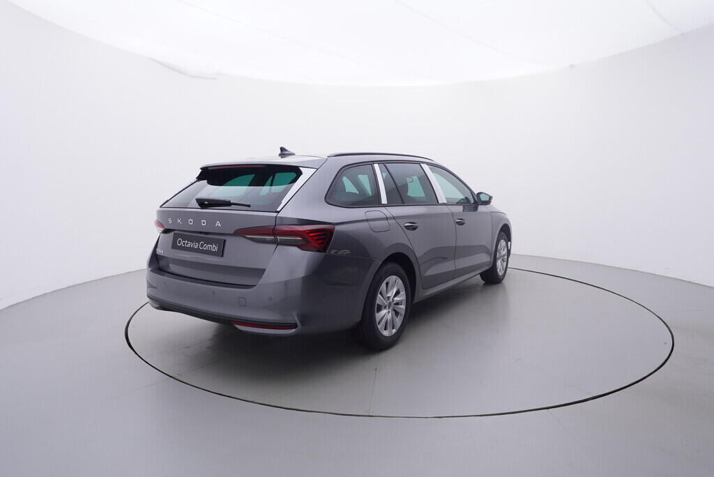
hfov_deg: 77.3
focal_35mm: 22
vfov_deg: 56.2
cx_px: 357
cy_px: 238
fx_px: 446
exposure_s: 1/80
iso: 200
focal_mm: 15
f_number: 5
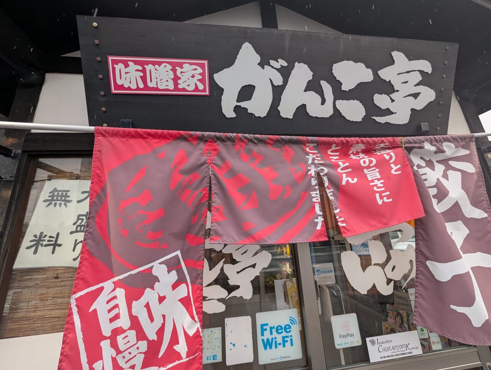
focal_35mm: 12
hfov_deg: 110.5
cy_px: 185
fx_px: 170
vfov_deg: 94.6
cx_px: 246
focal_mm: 2.02
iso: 95
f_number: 1.7
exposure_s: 1/568
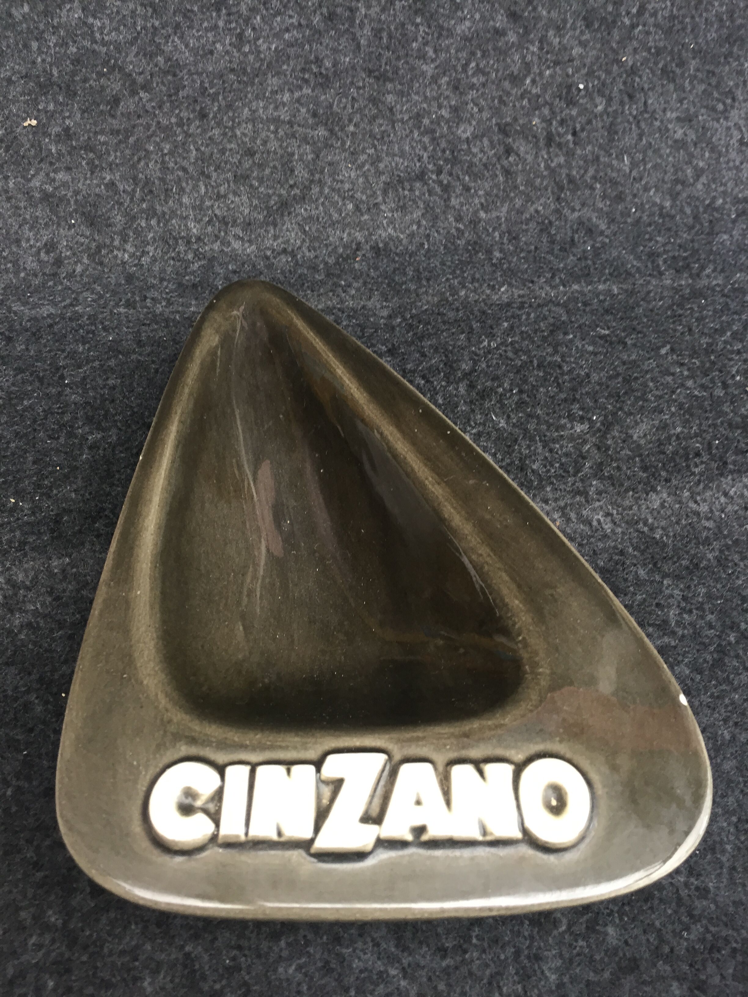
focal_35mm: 29
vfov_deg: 61.7
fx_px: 836
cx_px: 374
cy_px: 498
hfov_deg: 48.2
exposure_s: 1/33
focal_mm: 4.15
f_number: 2.2
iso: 50
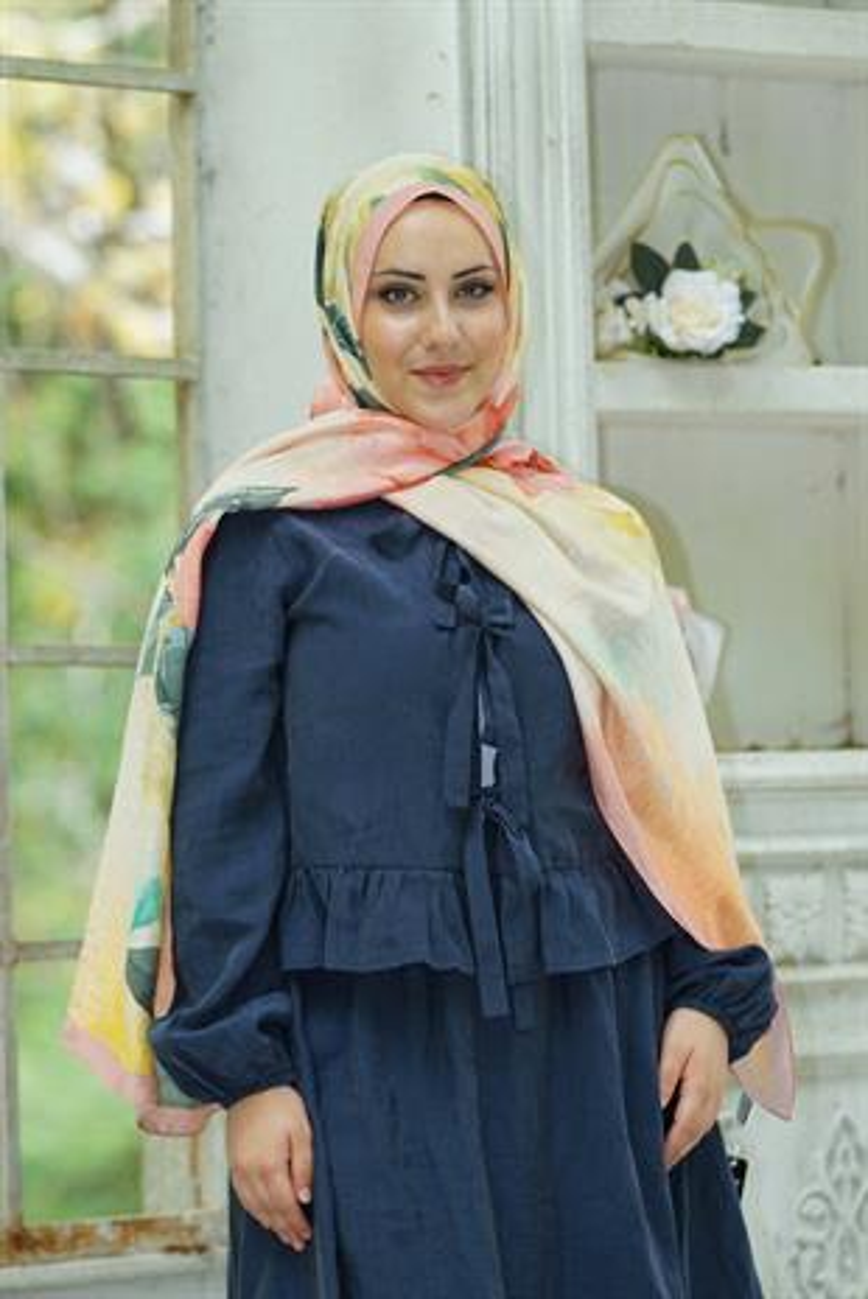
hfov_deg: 11.2
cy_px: 650
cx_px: 434
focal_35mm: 123
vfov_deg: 16.6
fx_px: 4442
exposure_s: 1/100
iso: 400
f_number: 3.5
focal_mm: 123
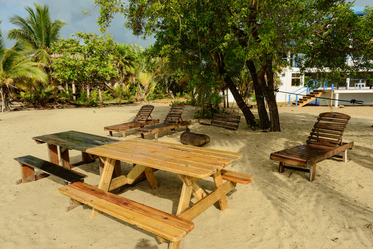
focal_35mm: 24
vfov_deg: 53.2
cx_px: 186
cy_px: 124
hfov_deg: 73.7
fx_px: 249
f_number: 13
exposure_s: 1/200
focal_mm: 24
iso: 200
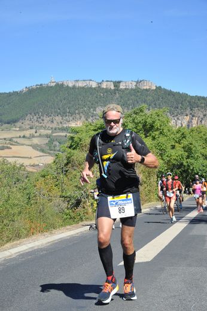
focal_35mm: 70
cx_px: 104
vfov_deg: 28.9
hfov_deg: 19.4
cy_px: 156
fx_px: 605
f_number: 14
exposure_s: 1/400
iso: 1000
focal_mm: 70
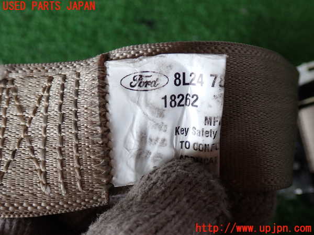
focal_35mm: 36
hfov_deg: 51.4
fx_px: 327
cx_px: 157
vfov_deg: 39.7
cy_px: 118
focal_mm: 6.37
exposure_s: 1/80
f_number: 2.5
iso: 160
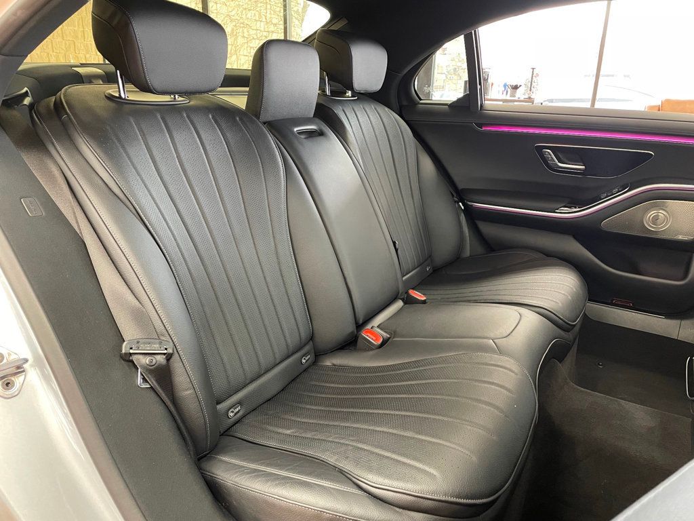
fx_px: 521
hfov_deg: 67.3
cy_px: 260
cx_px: 347
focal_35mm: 26
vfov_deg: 53.1
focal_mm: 4.2
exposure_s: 1/40
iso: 400
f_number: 1.6
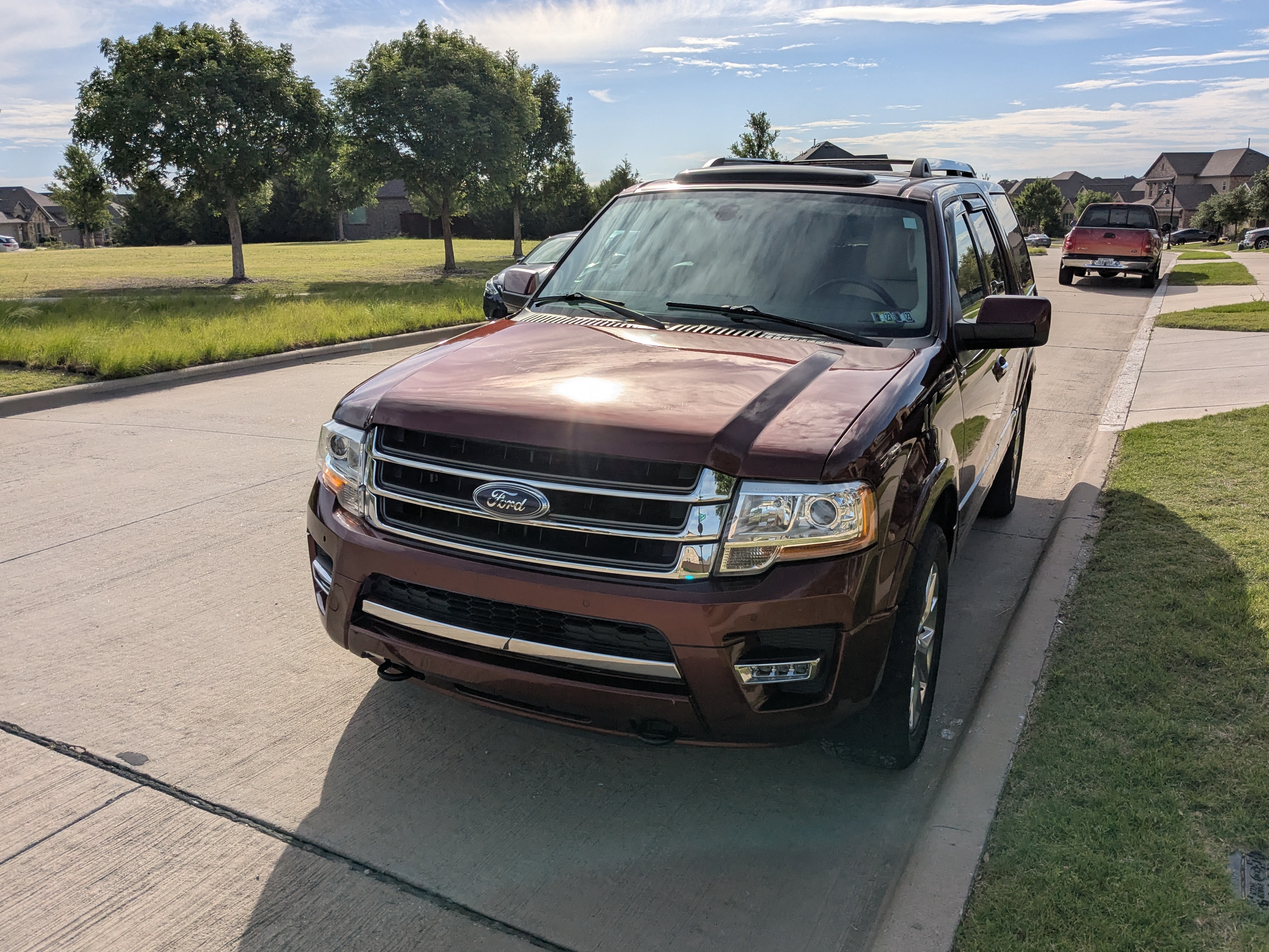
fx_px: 1026
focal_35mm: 28
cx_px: 626
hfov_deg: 63.4
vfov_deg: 49.7
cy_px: 477
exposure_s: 1/7812
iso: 50
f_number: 1.73
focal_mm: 4.38
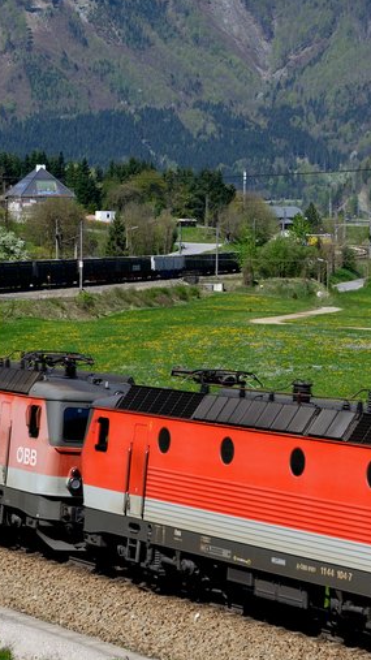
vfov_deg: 17.3
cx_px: 203
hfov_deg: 9.8
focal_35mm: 124
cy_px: 309
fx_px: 2170
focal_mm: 50
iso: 250
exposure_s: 1/1600
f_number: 6.3
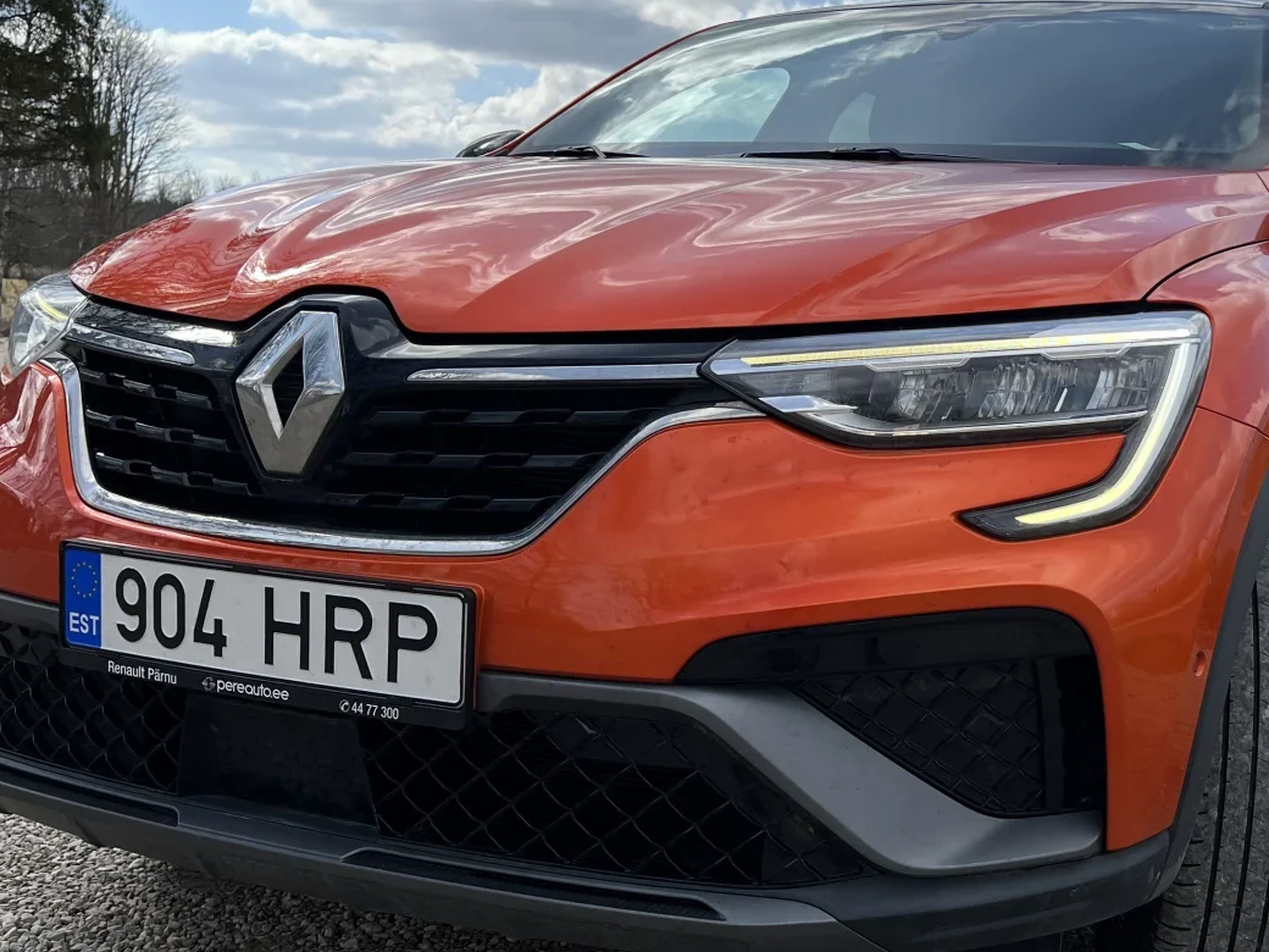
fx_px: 1760
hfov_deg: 39.1
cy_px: 425
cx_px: 863
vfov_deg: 30.2
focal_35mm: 48
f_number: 1.5
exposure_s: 1/4115
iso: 50
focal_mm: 5.7
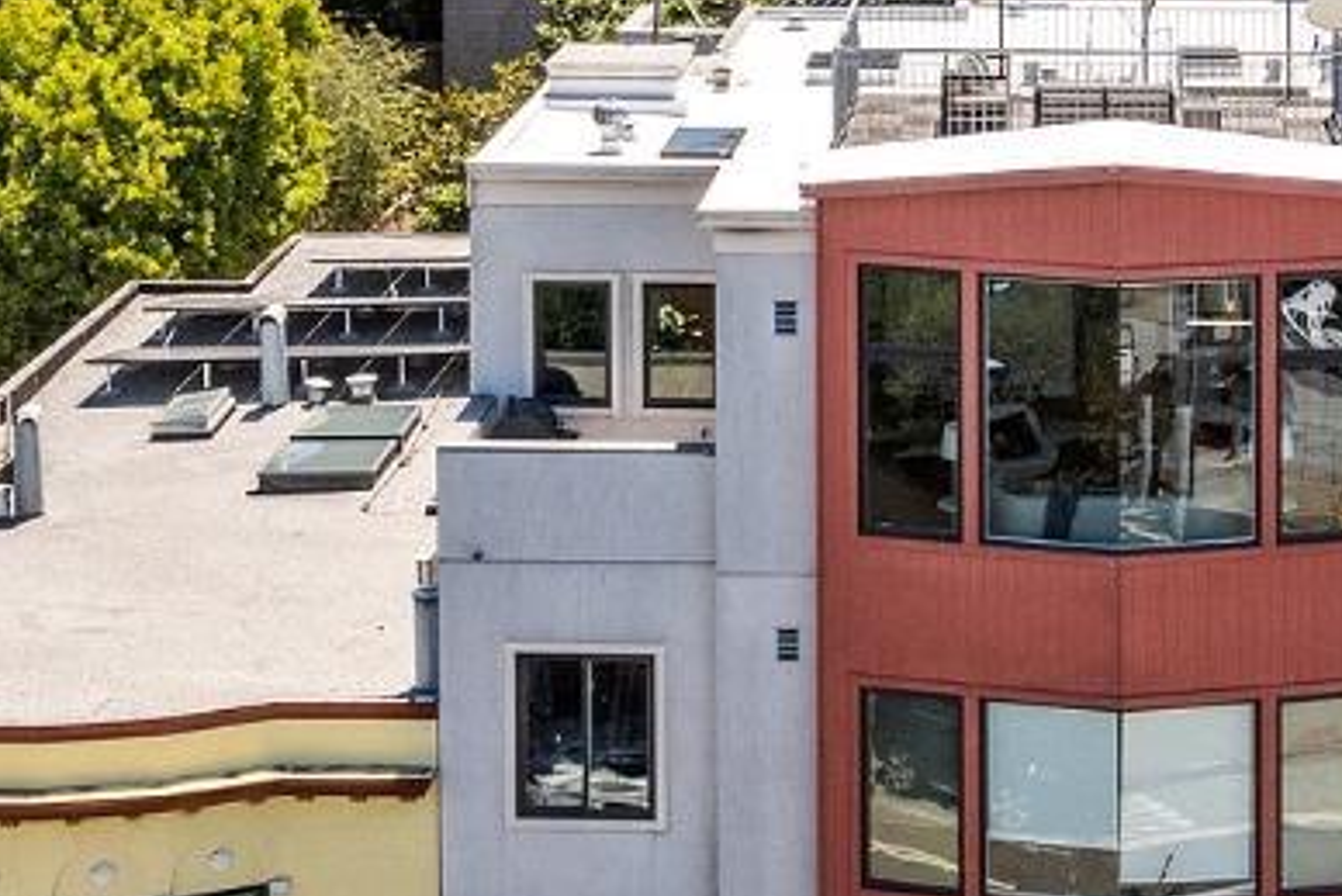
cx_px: 1096
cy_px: 78
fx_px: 3170
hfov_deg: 23.5
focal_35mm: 85
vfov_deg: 15.9
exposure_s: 1/250
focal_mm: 8.38
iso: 100
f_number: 2.8
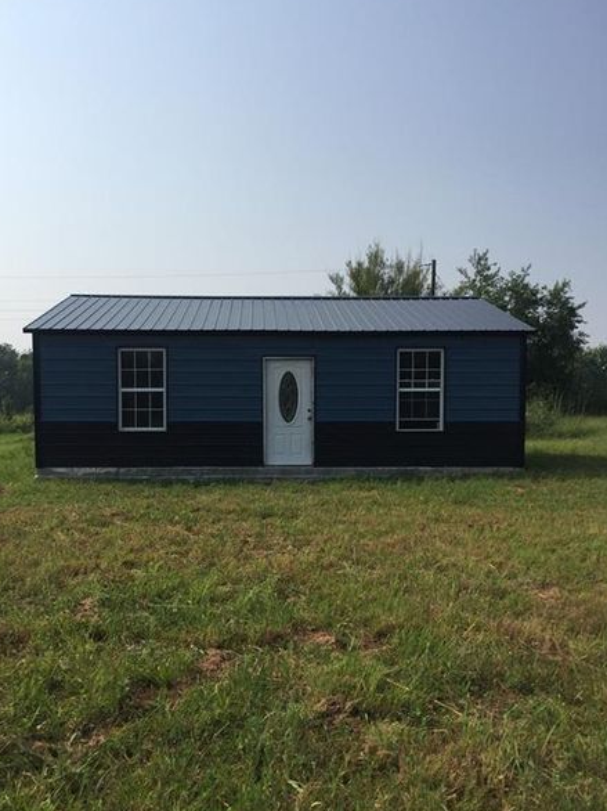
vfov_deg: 55.3
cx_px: 279
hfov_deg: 42.9
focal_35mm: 33
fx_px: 772
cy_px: 442
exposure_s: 1/3049
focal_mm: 4.15
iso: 32
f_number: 2.2
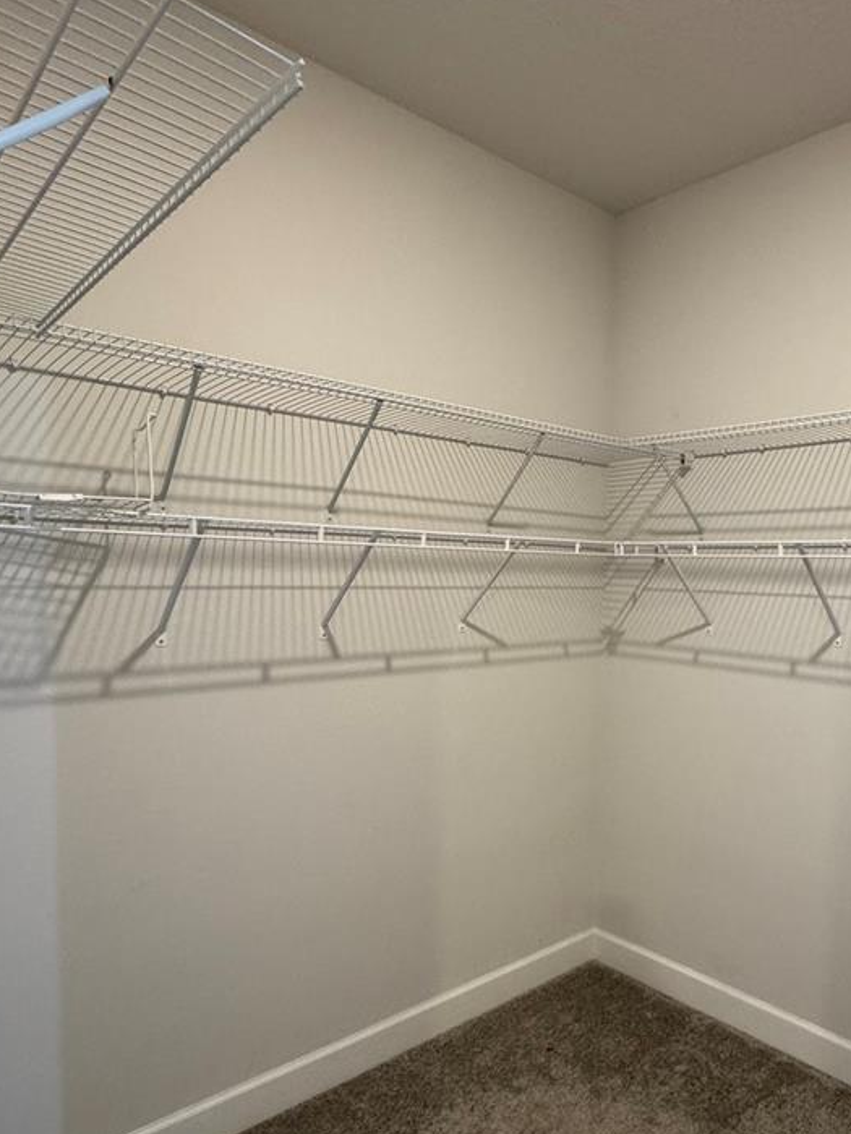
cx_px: 579
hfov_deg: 55.4
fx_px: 787
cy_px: 624
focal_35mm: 24
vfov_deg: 71.4
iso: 250
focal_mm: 2.22
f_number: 2.2
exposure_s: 1/60
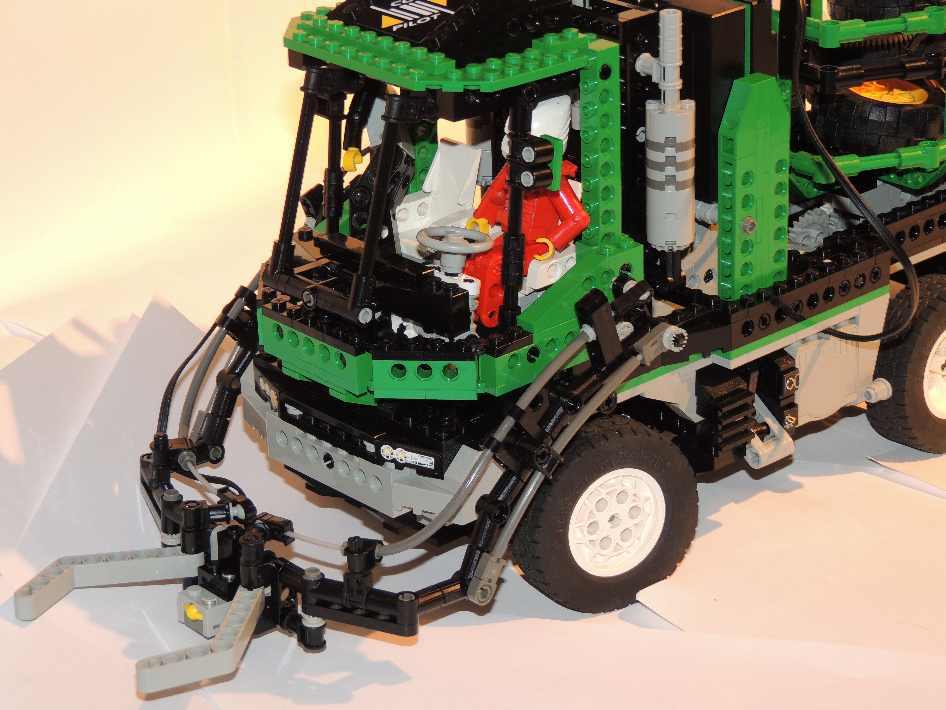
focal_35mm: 100
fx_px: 2733
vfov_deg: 14.8
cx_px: 473
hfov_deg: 19.6
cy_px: 355
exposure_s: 1/3
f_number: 4.1
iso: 100
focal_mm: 17.8
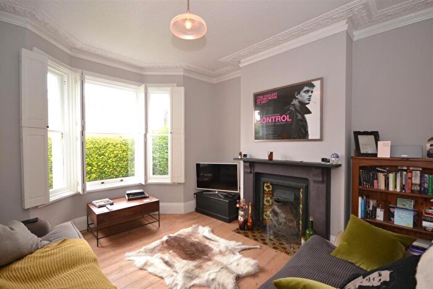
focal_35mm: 15
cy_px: 144
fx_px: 180
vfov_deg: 77.4
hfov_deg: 100.4
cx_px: 216
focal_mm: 10
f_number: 4
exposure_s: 1/60
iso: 400
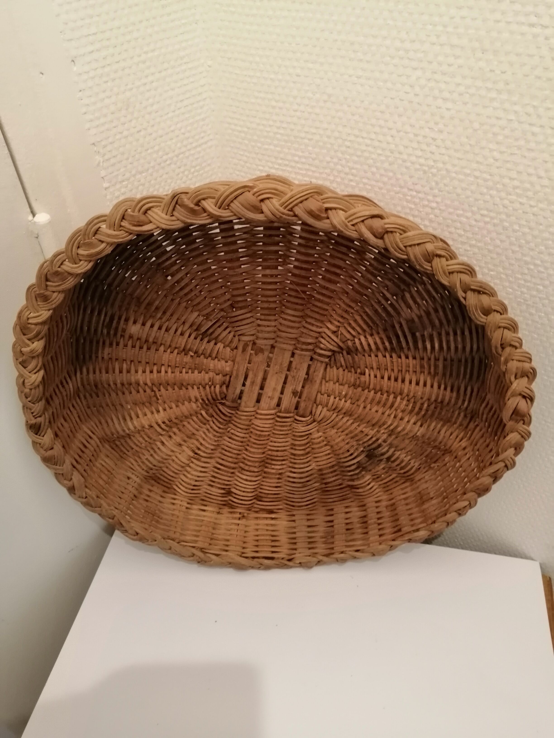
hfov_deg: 53.1
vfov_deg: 67.3
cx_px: 277
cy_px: 369
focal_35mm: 26
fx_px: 555
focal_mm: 3.96
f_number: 1.8
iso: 320
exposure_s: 1/25
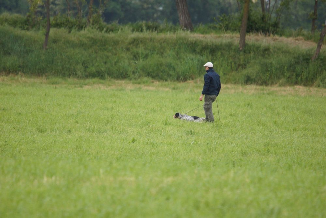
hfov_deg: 2.7
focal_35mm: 750
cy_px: 109
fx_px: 6792
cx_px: 163
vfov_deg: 1.8
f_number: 6.3
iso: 800
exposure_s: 1/2000
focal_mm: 500
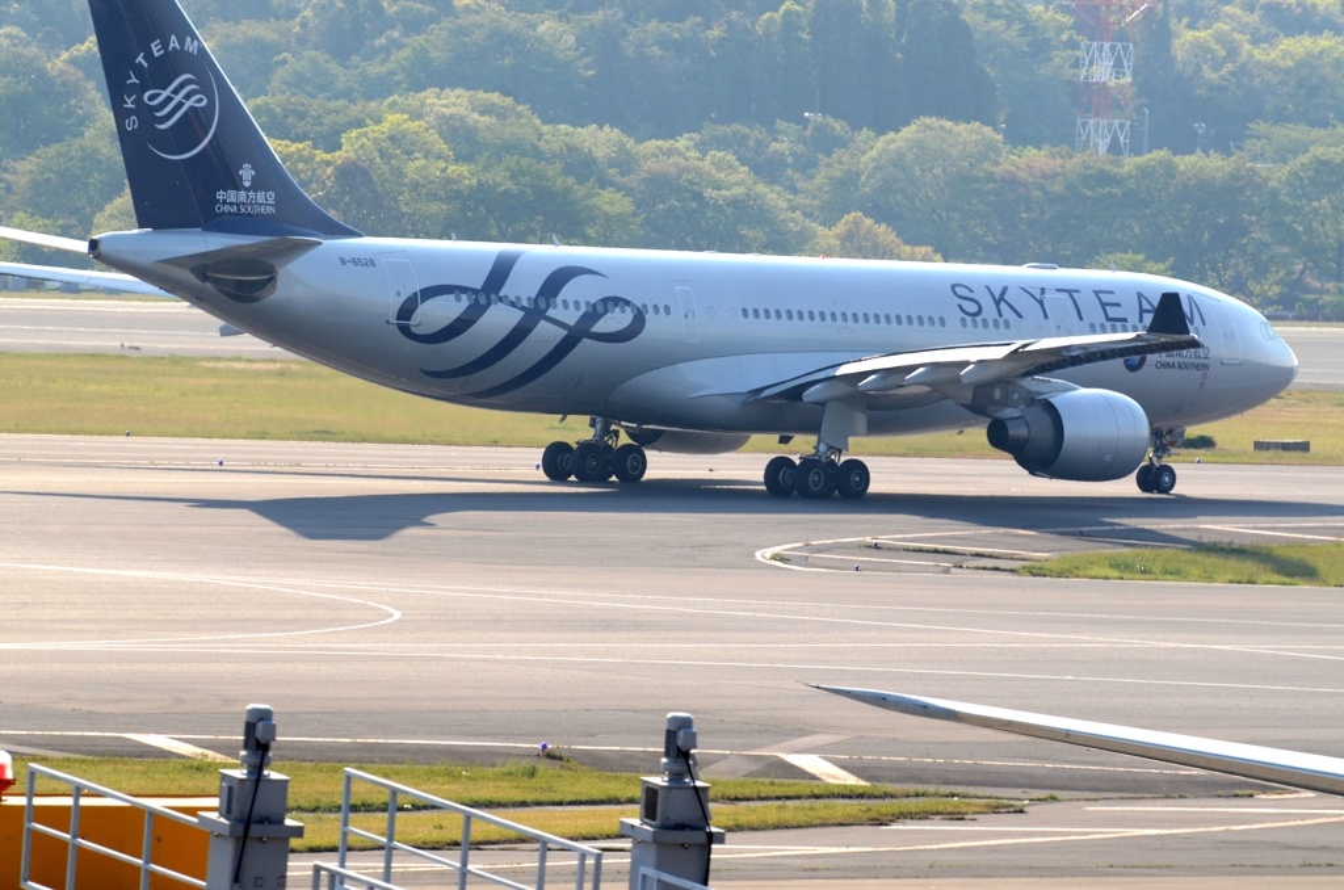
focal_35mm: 405
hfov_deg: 5.1
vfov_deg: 3.4
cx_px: 672
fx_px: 15087
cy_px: 445
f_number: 9
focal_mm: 270
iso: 400
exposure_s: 1/1000
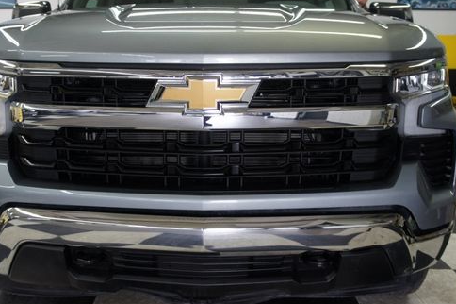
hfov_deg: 46.7
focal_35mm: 42
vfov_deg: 32.1
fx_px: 527
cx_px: 208
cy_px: 142
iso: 200
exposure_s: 1/40
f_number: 4
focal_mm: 21
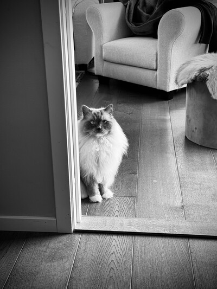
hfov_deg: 30.3
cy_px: 144
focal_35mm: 48
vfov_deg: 39.6
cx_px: 108
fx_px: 401
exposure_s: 1/60
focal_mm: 6.76
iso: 100
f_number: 1.78
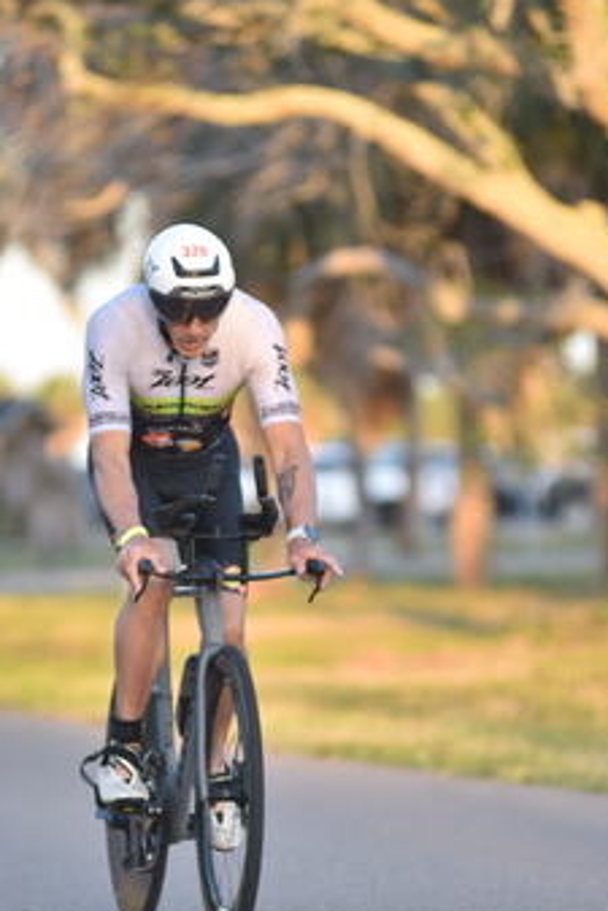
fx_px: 8250
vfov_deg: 6.3
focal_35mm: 326
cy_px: 654
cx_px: 215
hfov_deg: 4.2
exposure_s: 1/640
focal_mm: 200
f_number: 2.8
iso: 640
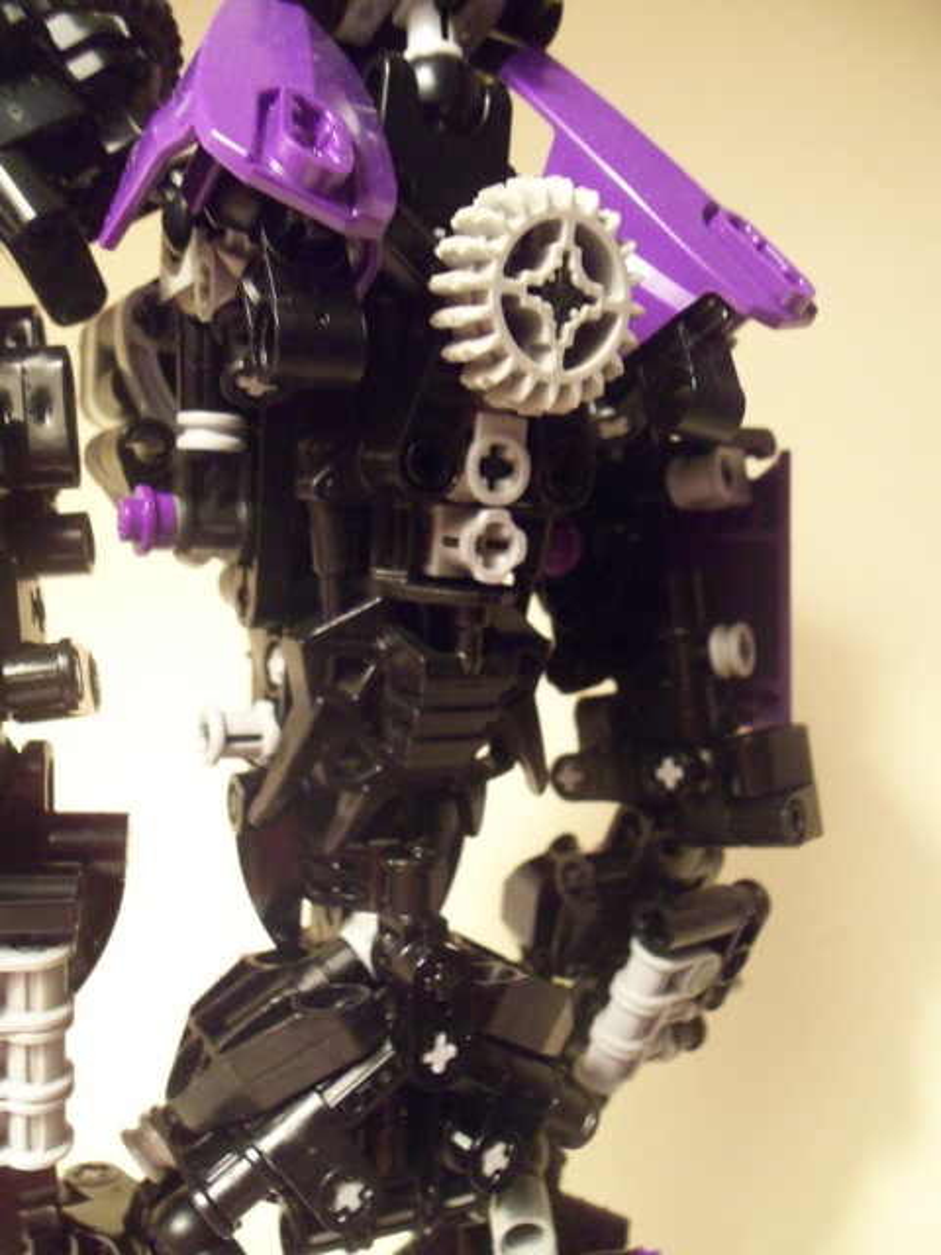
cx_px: 470
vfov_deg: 61.7
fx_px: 1051
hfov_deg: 48.2
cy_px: 628
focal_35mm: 29
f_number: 3.4
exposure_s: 1/30
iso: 400
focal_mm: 5.2
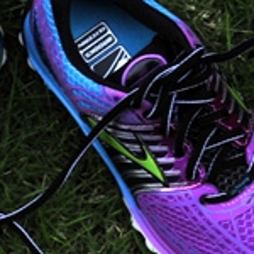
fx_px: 1710
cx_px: 29
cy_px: -21
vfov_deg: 8.4
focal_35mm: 206
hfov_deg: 8.5
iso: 640
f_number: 22
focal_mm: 55
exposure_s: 1/13
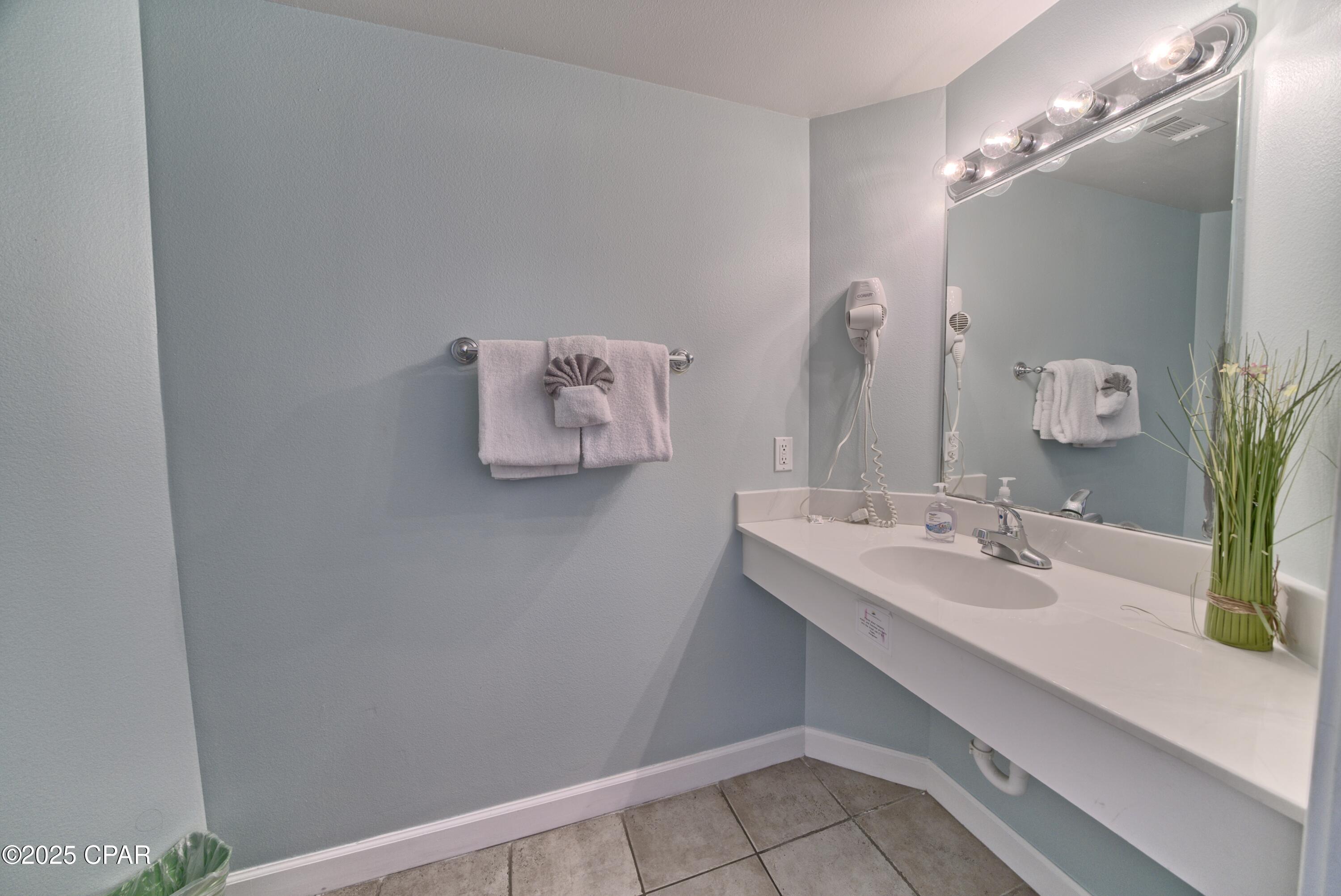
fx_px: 447
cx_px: 670
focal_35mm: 12
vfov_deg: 90.1
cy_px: 448
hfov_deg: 112.6
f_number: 8
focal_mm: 12
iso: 500
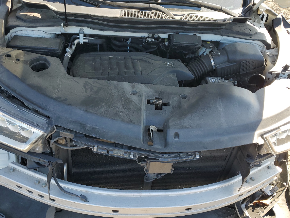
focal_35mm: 29
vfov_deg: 48.2
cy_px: 120
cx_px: 141
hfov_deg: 61.6
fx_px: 243
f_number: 1.5
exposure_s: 1/455
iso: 50
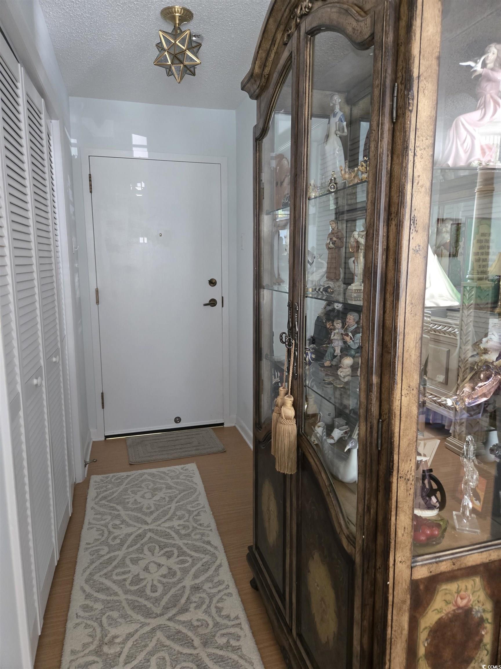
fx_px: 444
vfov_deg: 73.9
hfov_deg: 58.9
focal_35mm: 23
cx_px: 250
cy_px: 334
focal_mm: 5.4
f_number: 1.8
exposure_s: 1/60
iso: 500
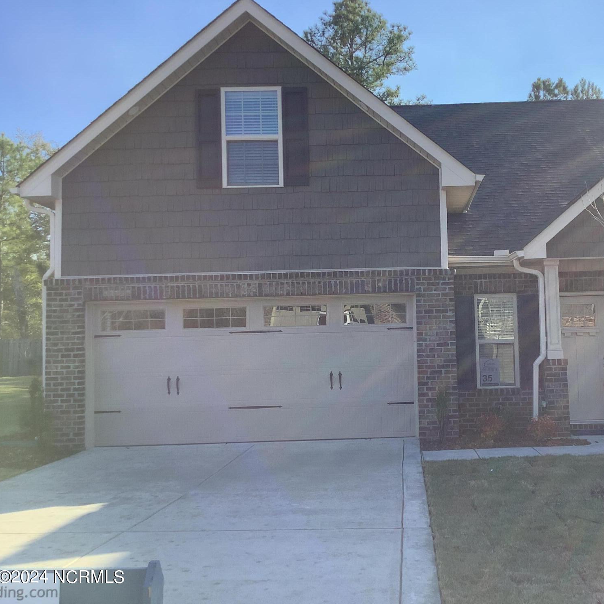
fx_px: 730
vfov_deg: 44.9
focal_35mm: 37
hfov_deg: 44.3
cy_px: 299
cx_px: 404
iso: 25
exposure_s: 1/547
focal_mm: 3.3
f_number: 2.4
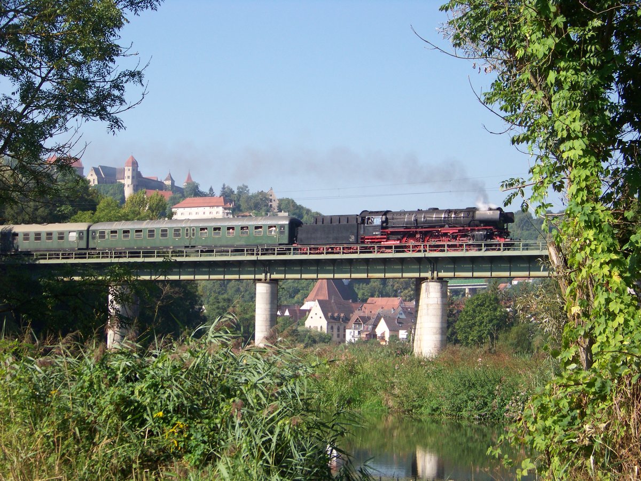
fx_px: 1611
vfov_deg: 17.0
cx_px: 320
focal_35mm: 87
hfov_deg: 22.5
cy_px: 240
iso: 100
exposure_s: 1/1000
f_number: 3.2
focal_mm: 14.6
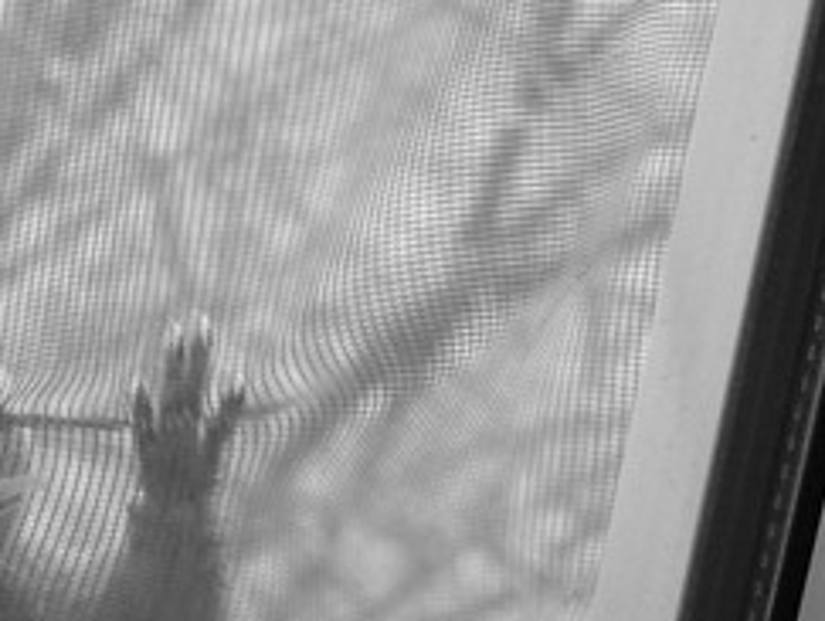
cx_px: -149
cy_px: 675
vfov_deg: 6.4
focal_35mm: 231
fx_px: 5514
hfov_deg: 8.5
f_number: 3.2
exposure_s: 1/60
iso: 320
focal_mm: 15.8
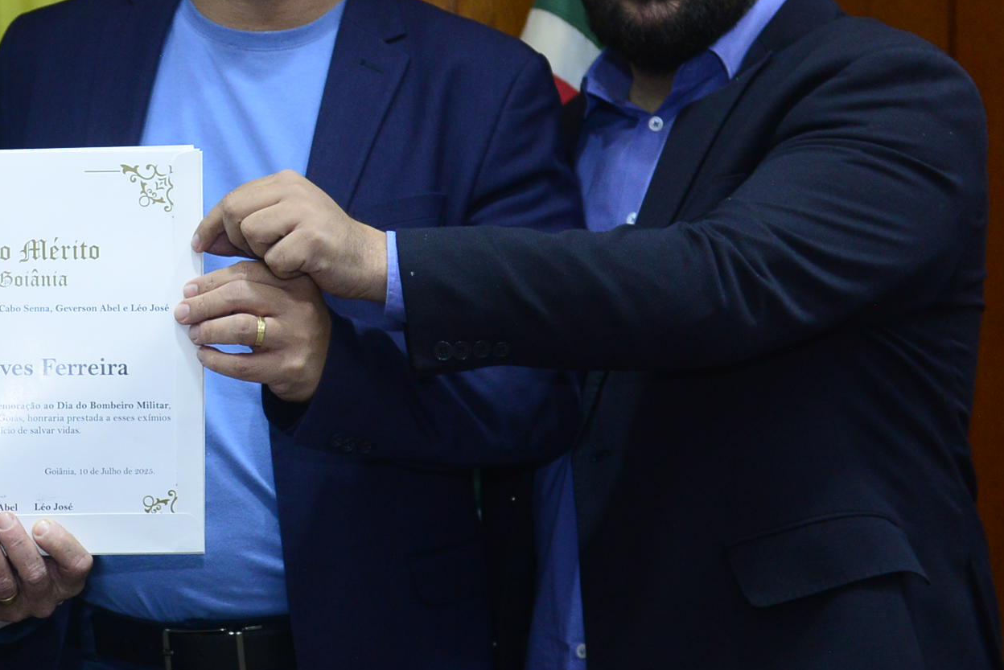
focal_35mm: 135
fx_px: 3766
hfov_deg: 14.9
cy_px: 221
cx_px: -54
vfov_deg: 10.2
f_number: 4
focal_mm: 56
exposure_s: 1/125
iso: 2000
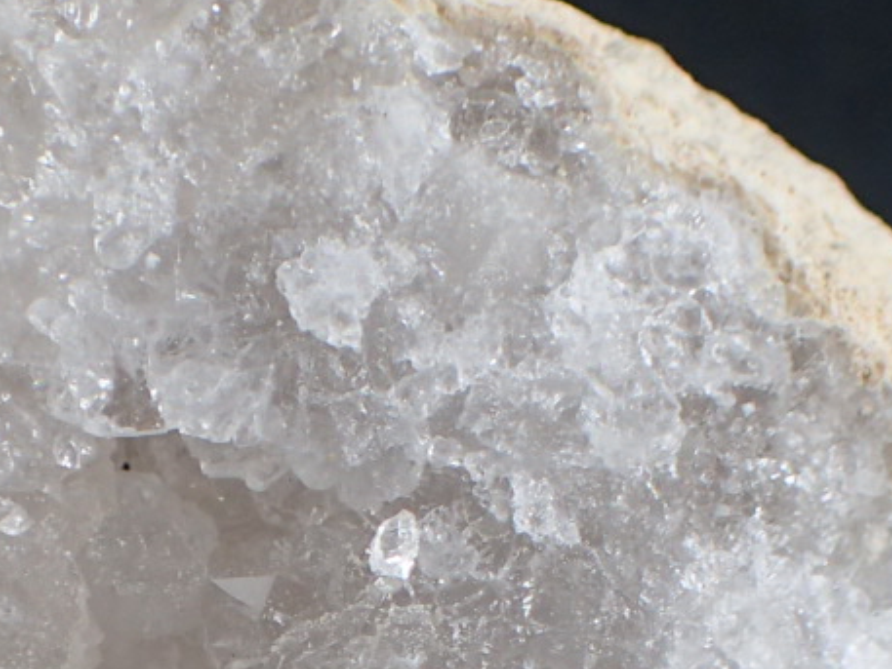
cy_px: 909
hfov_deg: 15.6
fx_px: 3248
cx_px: 201
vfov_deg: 11.4
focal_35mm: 126
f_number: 2.3
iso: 100
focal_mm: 5.5
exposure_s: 1/200
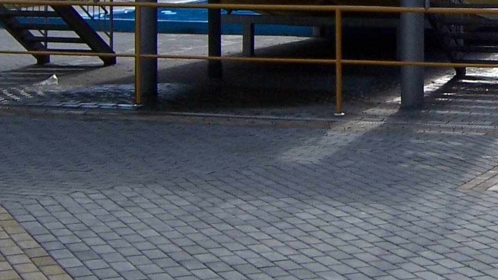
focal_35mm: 98
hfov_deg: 20.6
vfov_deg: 12.2
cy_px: -28
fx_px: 1294
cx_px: 562
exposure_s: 1/750
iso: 80
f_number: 3.4
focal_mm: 5.5
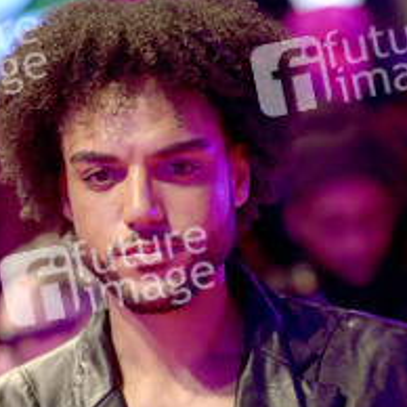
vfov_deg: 5.9
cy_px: 382
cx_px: 168
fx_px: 3964
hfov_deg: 5.9
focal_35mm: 298
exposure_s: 1/320
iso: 1000
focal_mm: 170
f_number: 3.5
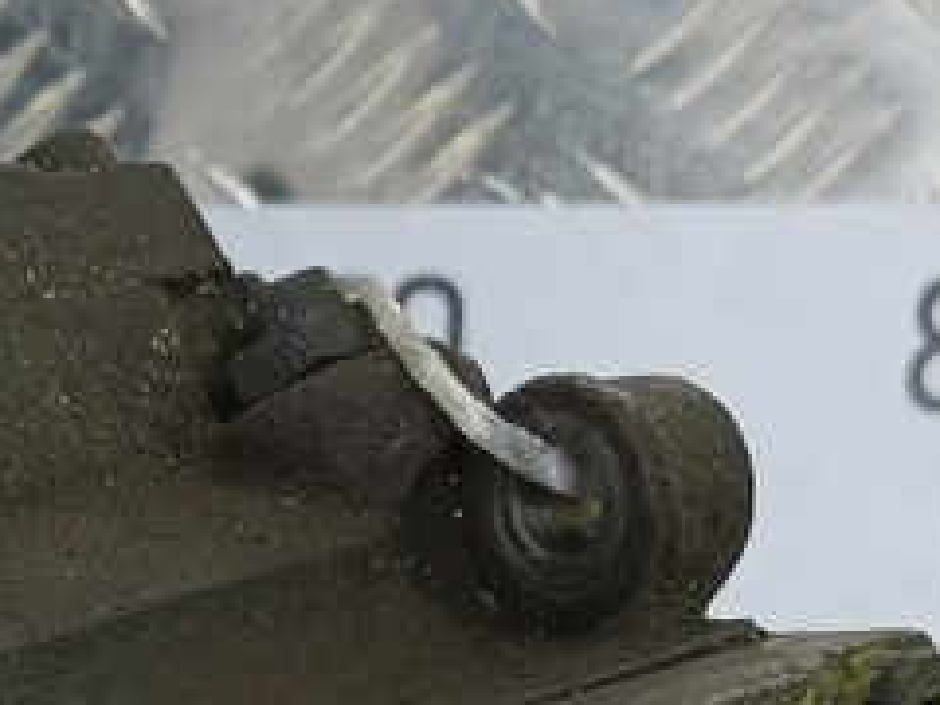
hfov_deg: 16.9
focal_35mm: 115
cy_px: 1175
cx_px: 86
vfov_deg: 12.1
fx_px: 3123
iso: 136
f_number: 1.6
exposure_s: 1/100
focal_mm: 4.11
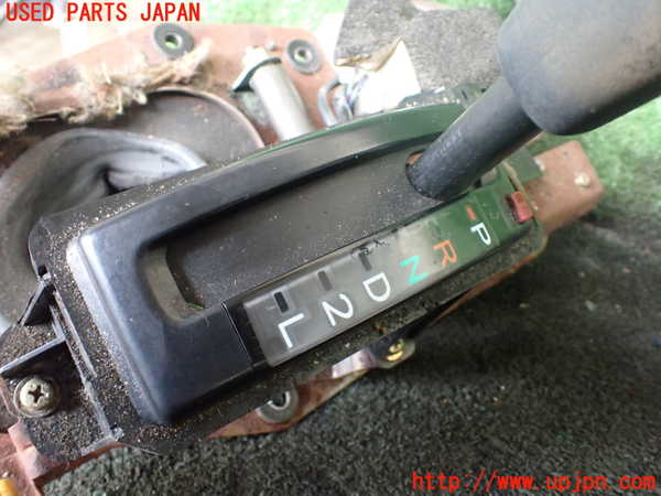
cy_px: 248
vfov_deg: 46.8
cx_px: 330
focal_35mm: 30
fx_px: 573
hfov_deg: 60.0
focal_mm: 5.4
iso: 800
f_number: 2.3
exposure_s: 1/30
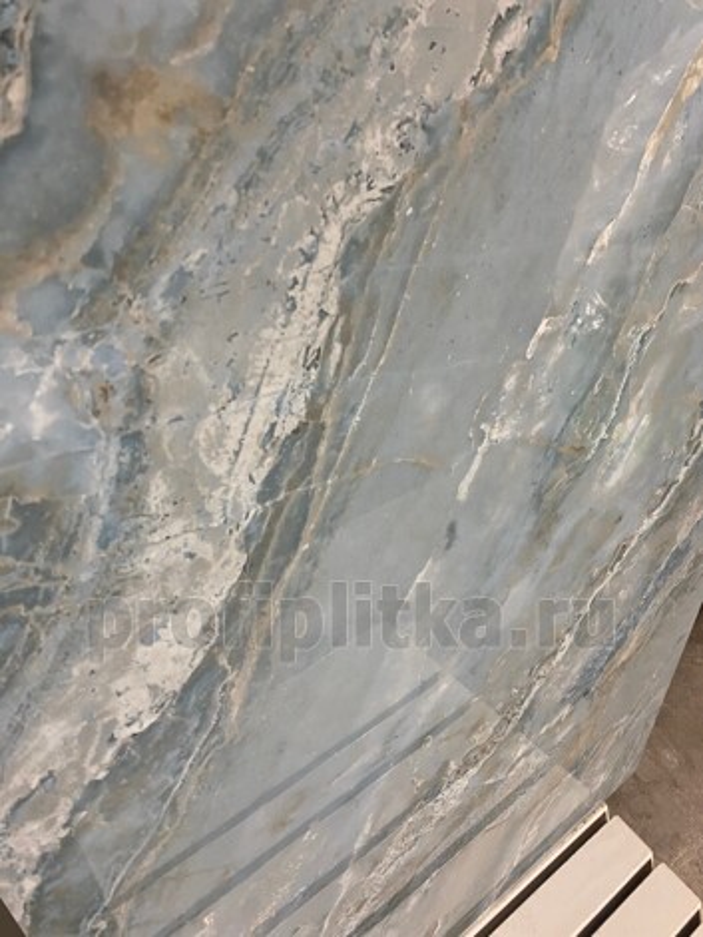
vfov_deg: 67.3
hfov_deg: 53.1
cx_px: 352
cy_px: 468
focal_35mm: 26
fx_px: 703
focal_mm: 4.25
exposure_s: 1/50
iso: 160
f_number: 1.8
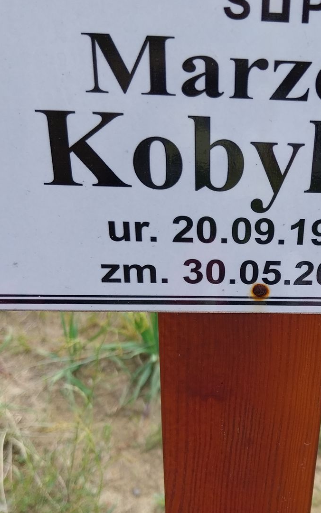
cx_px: 286
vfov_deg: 38.8
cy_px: 277
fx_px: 728
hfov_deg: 24.2
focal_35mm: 52
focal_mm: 4
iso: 25
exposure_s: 1/269
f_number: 1.8
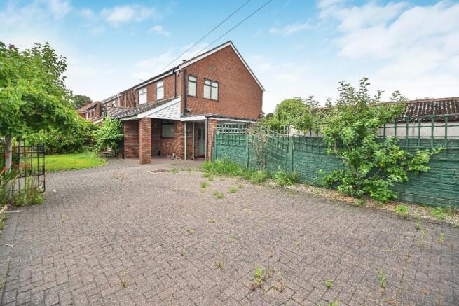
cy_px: 153
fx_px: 204
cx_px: 230
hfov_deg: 96.7
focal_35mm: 16
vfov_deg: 73.8
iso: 100
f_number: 5.6
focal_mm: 16
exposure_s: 1/250
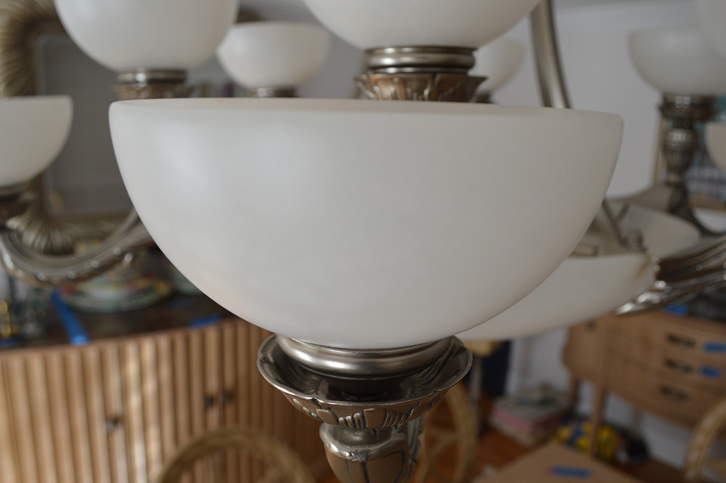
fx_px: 604
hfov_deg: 62.0
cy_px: 242
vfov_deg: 43.5
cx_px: 363
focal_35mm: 30
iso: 400
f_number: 5
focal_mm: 20
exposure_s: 1/100
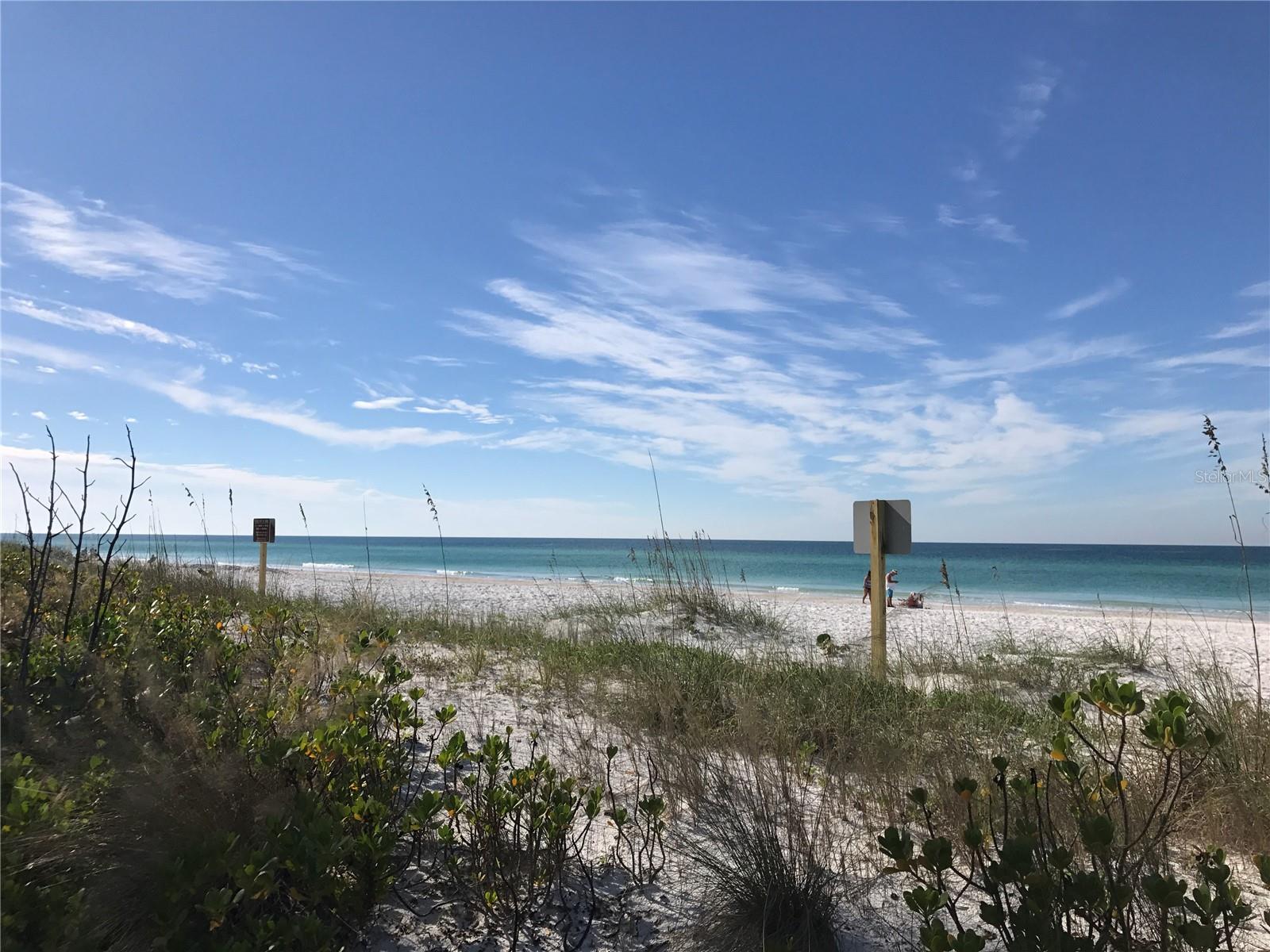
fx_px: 1027
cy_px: 476
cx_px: 635
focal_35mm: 28
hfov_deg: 63.4
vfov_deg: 49.7
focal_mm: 3.99
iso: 20
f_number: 1.8
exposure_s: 1/4808
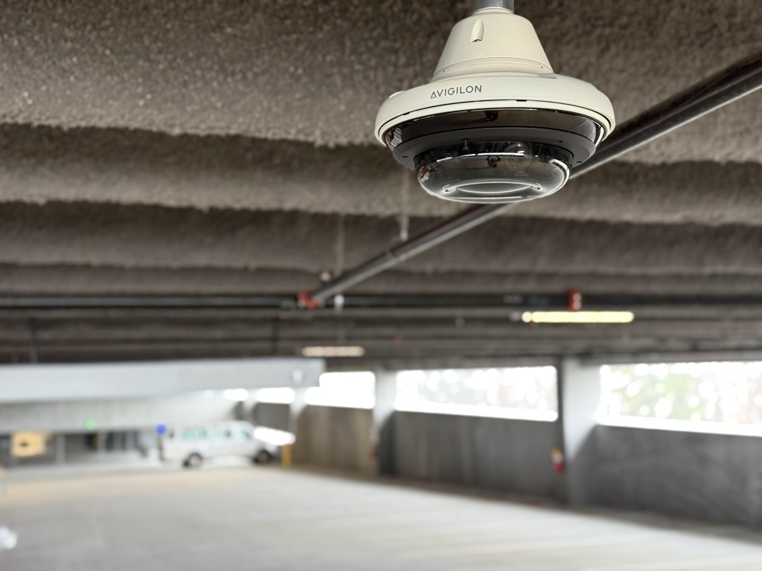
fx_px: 1057
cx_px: 381
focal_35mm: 48
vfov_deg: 30.3
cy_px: 286
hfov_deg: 39.7
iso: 400
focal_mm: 6.76
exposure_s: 1/40
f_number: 1.78
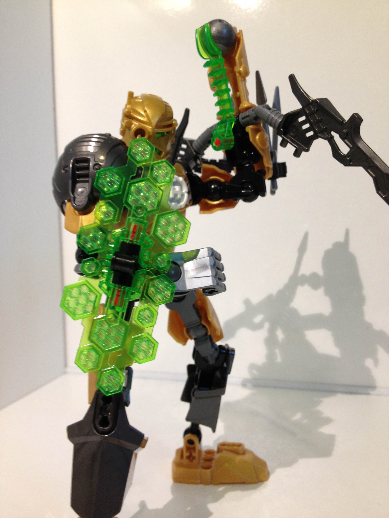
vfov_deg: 52.6
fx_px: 524
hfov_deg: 40.7
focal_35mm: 35
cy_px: 259
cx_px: 194
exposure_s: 1/20
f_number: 2.4
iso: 64
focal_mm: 4.28
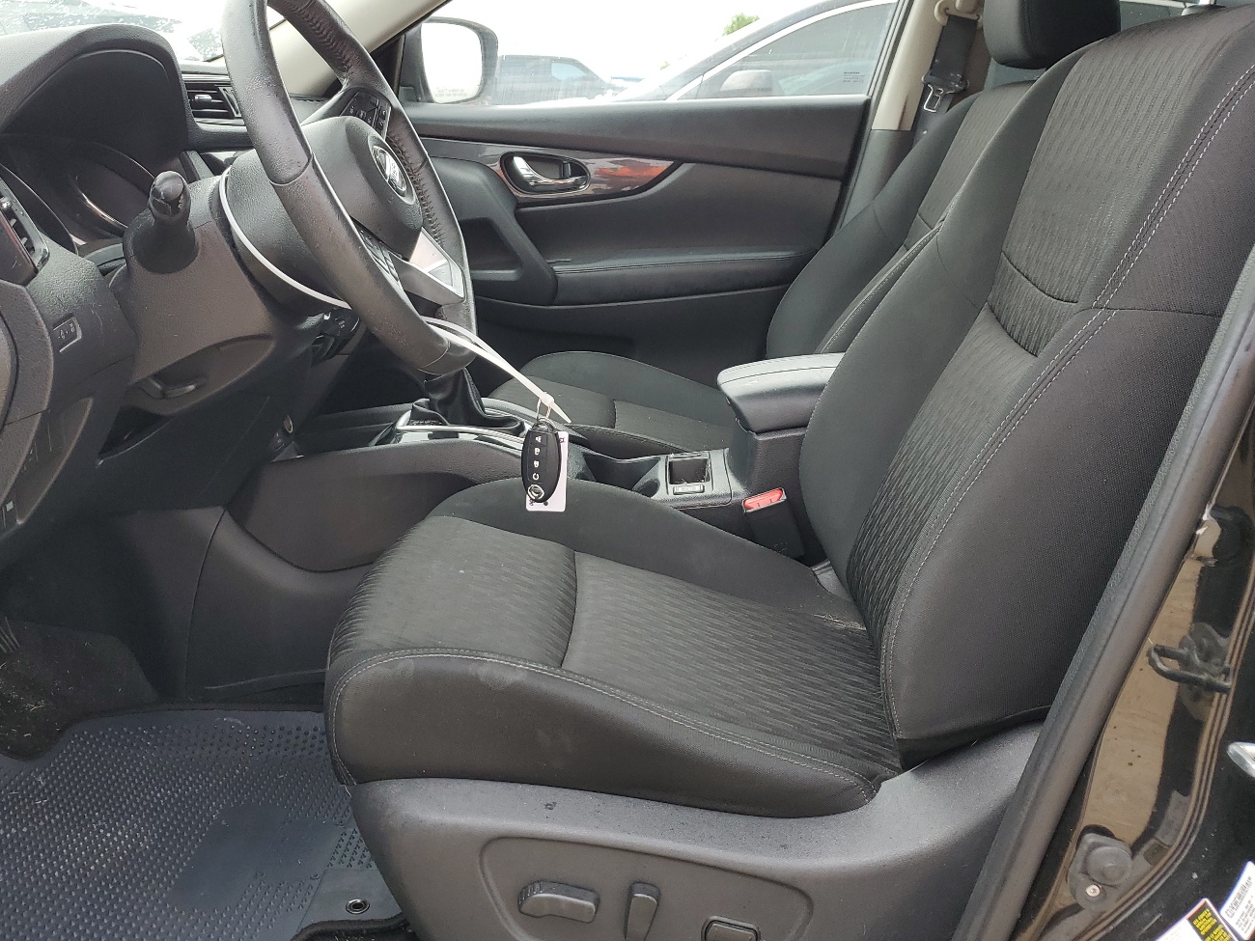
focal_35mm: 32
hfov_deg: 56.6
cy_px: 434
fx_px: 1160
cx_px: 533
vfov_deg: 44.1
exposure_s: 1/141
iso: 50
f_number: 1.5
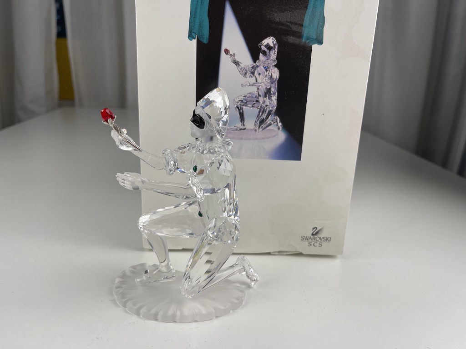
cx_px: 233
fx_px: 337
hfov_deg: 69.4
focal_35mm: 25
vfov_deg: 54.9
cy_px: 174
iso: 32
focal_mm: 5.1
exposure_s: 1/363
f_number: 1.6
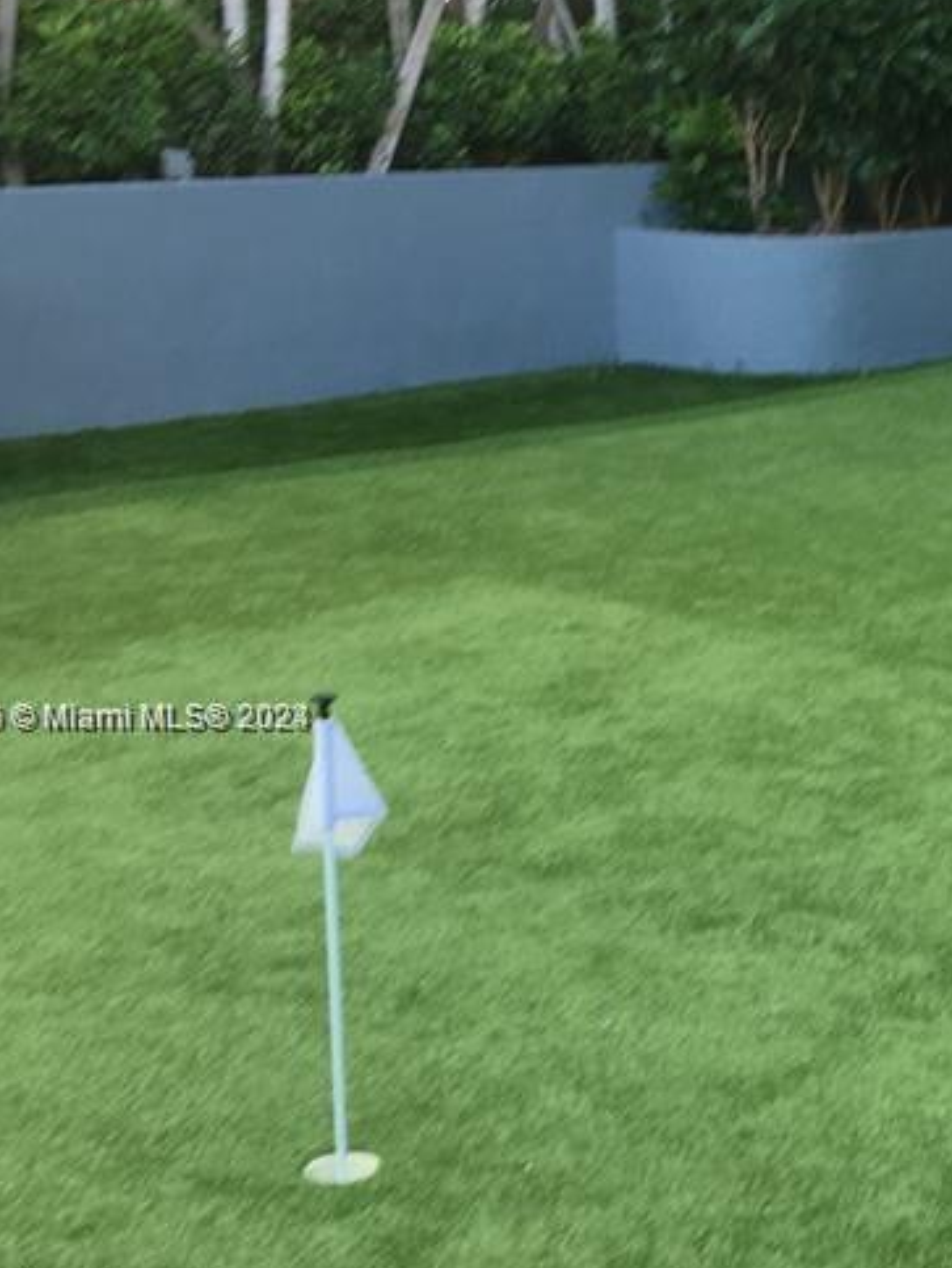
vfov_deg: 27.0
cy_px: 719
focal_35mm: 72
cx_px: 1010
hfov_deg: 19.7
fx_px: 2637
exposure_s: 1/100
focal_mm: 4.15
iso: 25
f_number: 2.2
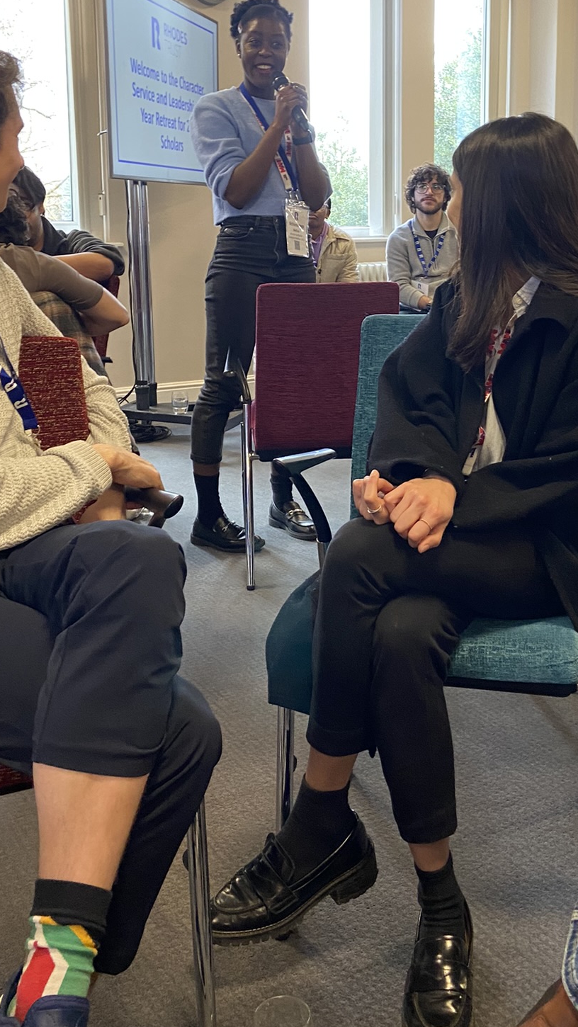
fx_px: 1089
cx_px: 330
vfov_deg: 49.7
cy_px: 348
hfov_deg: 29.7
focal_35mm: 40
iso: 200
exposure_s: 1/60
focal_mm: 4.25
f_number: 1.8
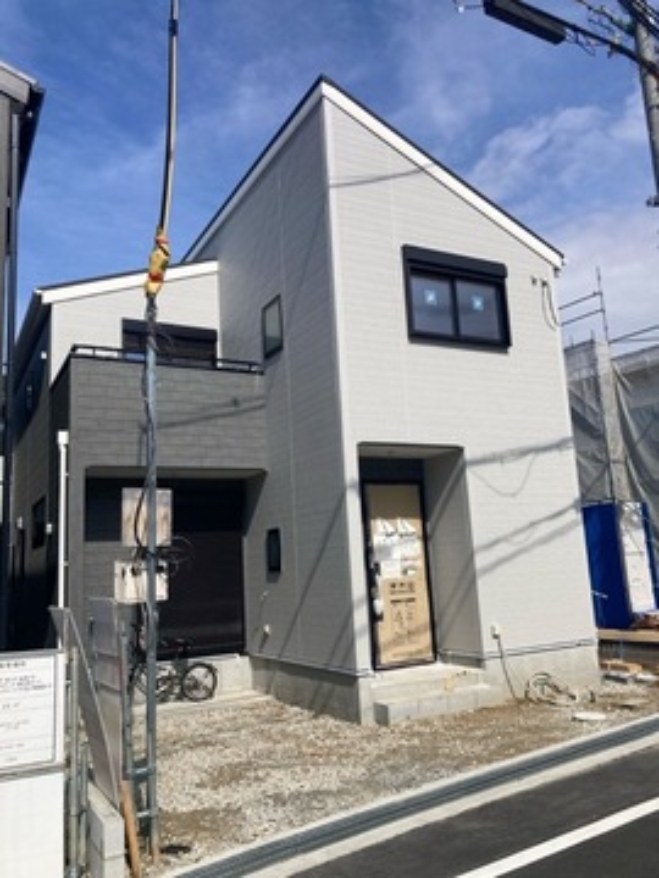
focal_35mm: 28
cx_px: 330
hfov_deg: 49.7
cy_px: 439
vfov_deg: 63.4
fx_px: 711
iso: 20
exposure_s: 1/3436
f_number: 1.8
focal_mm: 3.99
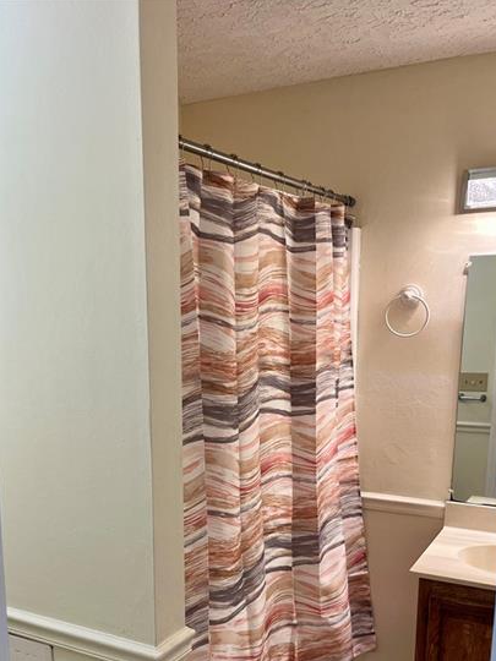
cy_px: 468
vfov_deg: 48.8
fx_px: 707
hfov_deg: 38.5
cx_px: 194
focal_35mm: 37
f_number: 1.6
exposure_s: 1/120
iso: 100
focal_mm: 5.1
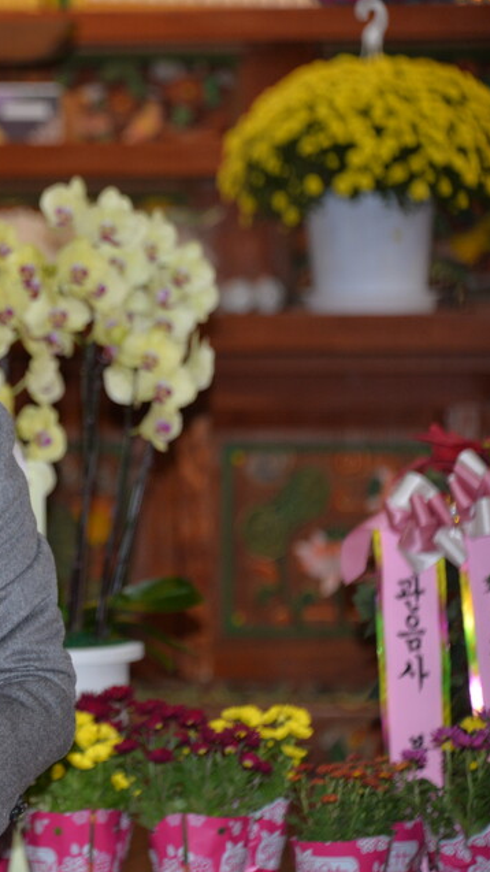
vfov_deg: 9.4
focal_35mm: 229
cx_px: -163
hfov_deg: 5.3
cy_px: 435
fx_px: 5293
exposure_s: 1/60
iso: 800
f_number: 5.6
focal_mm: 145
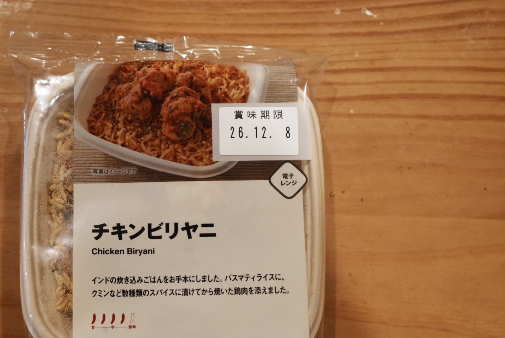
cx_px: 175
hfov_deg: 40.6
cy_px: 229
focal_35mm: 48
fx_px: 674
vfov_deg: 27.9
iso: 4000
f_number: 4.5
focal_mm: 35
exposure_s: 1/250
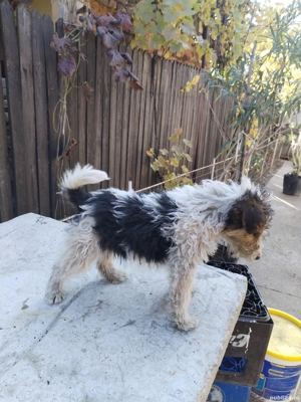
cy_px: 201
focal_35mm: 29
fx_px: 336
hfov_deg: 48.2
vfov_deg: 61.7
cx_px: 150
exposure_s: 1/117
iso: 100
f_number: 1.8
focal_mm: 4.75
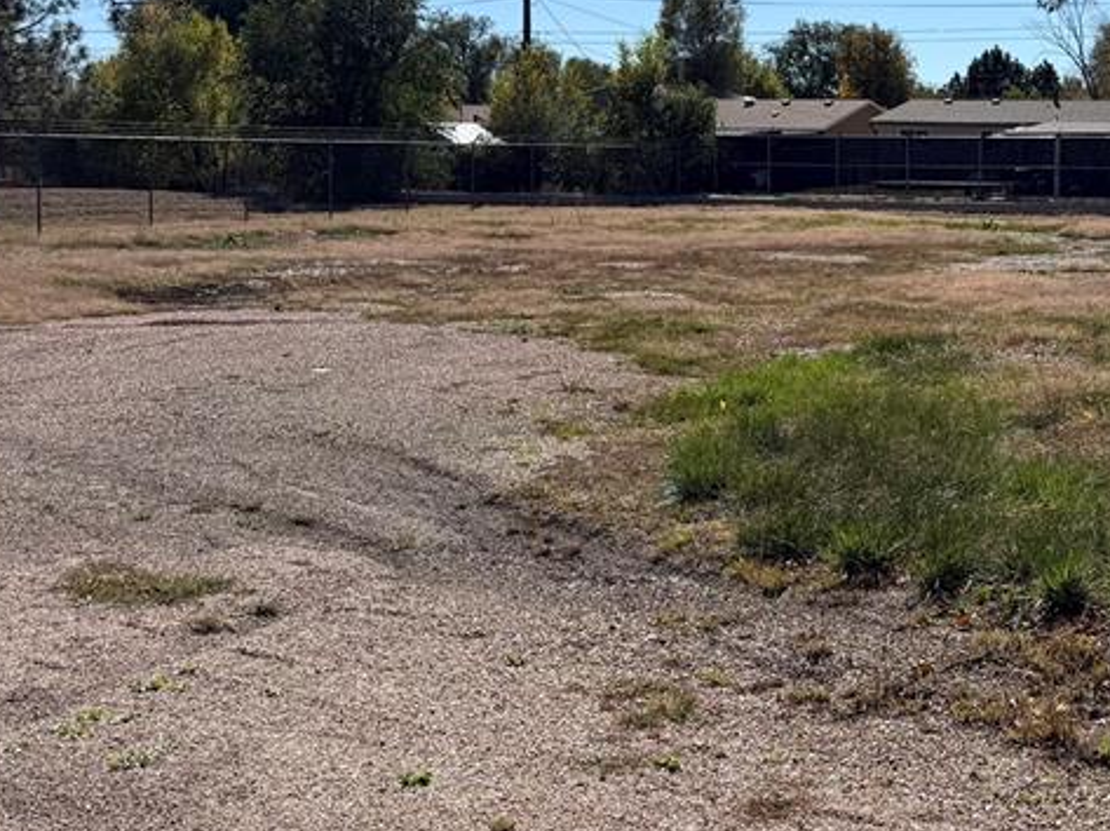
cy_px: 285
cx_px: 1056
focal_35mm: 52
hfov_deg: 34.2
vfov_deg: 27.8
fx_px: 1666
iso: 80
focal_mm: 6.76
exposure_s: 1/6173
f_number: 1.78
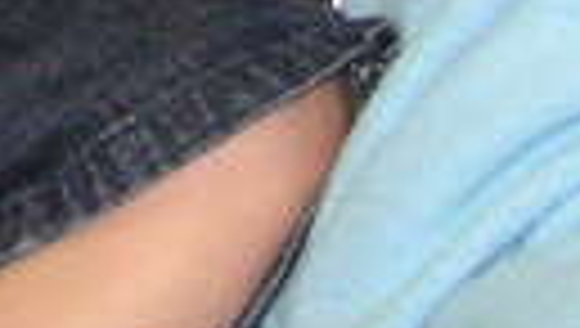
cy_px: -638
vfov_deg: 4.7
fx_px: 3850
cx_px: -297
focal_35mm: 250
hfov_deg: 8.4
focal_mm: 6.1
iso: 160
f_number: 2.8
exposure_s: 1/45
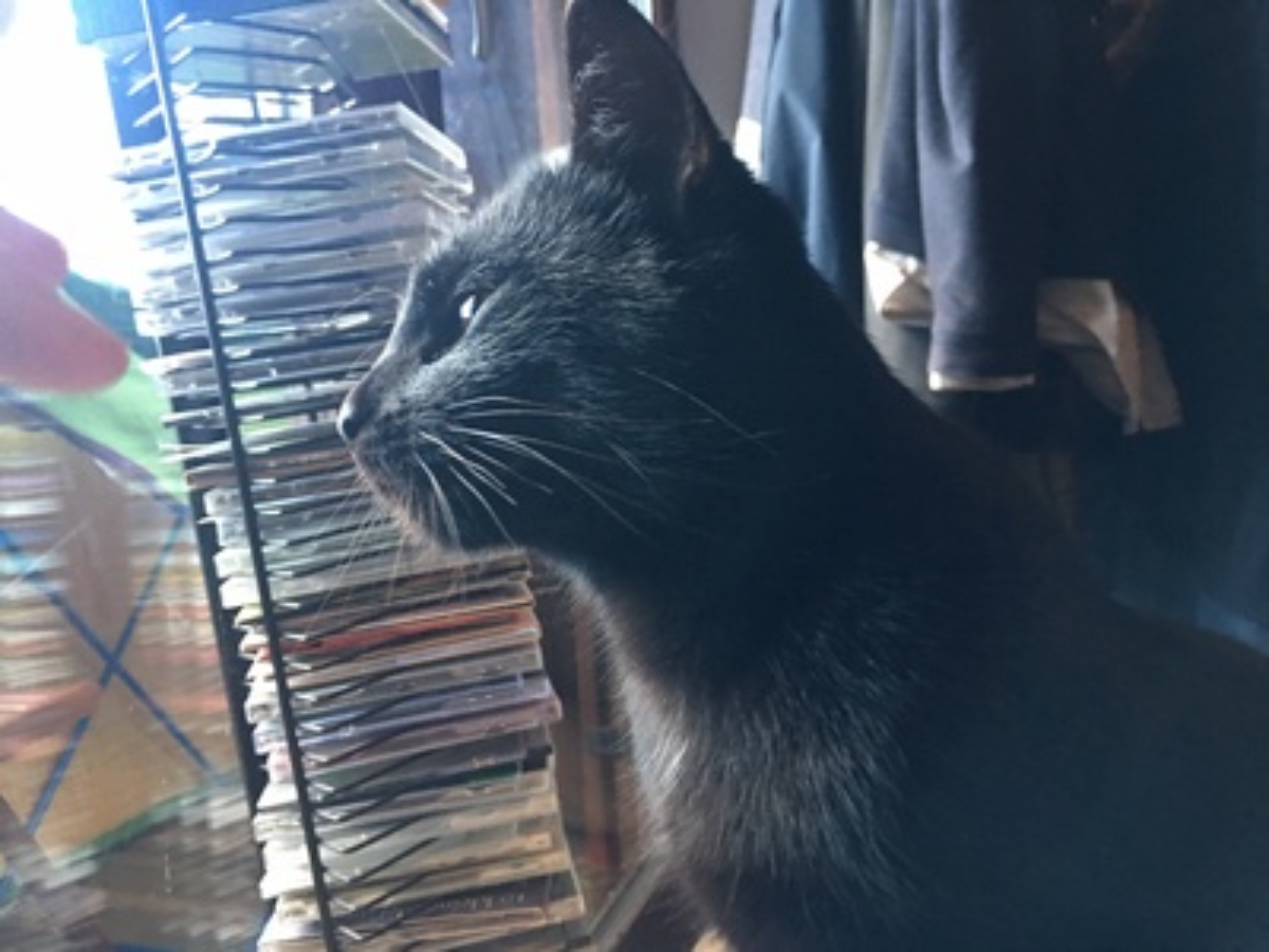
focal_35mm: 29
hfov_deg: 61.7
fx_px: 1063
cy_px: 476
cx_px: 634
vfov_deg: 48.2
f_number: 2.2
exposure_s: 1/17
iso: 125
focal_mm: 4.15
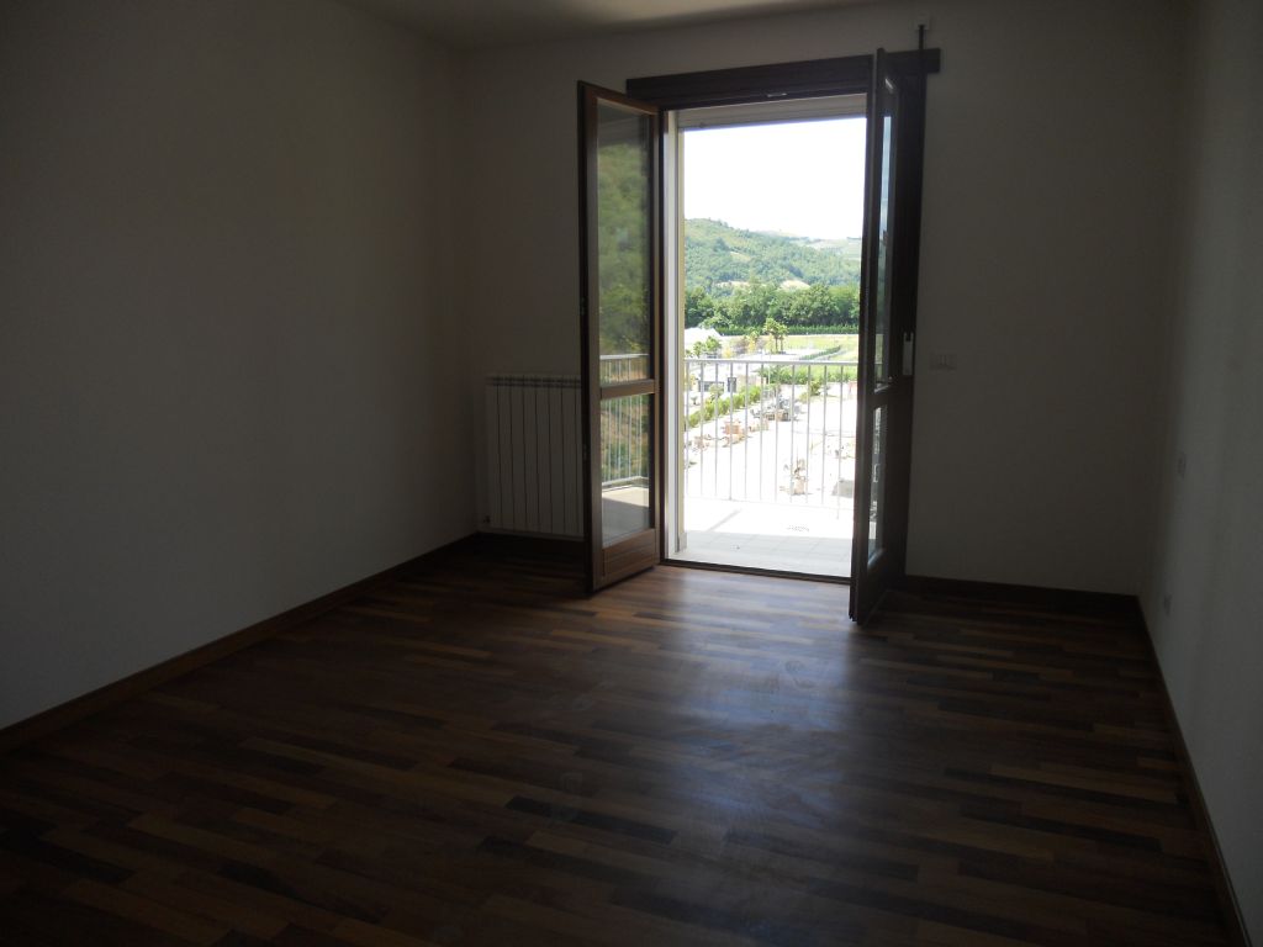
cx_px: 632
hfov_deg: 65.3
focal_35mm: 27
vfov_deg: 51.4
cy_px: 474
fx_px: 985
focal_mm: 4.9
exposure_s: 1/250
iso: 80
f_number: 3.2
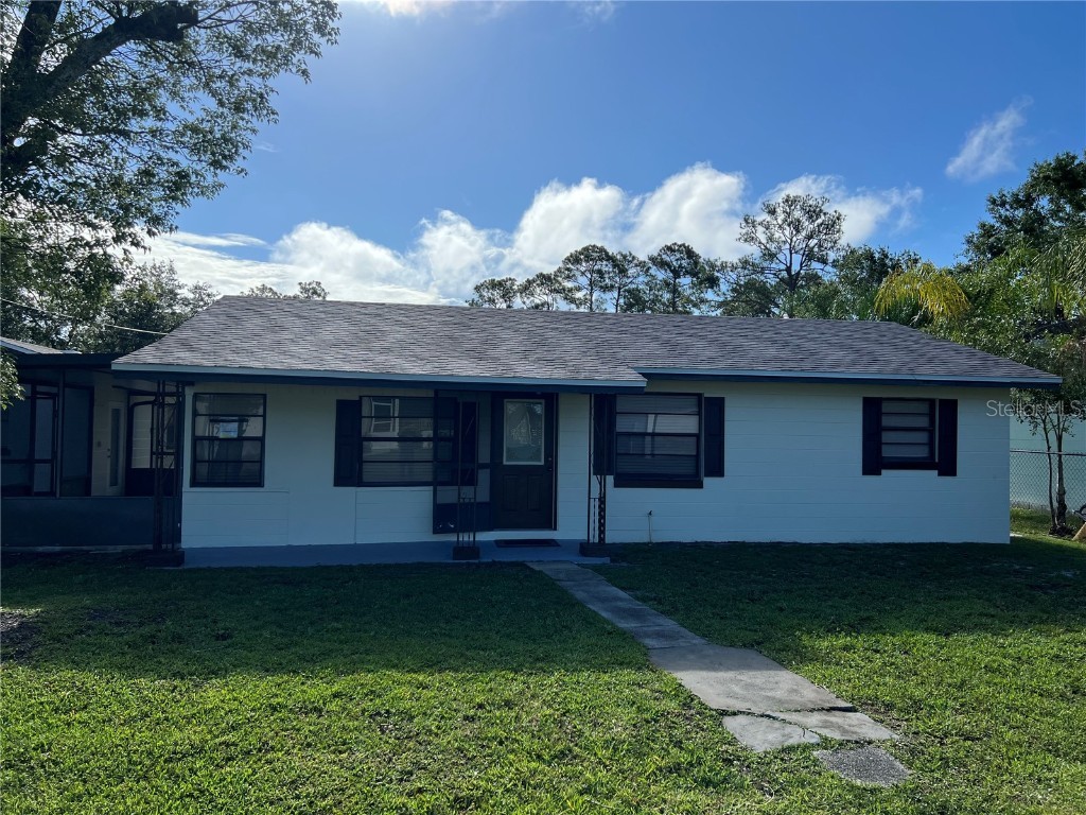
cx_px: 543
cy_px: 408
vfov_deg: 53.1
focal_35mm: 26
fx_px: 816
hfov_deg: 67.3
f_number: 1.5
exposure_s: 1/6579
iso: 50
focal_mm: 5.7
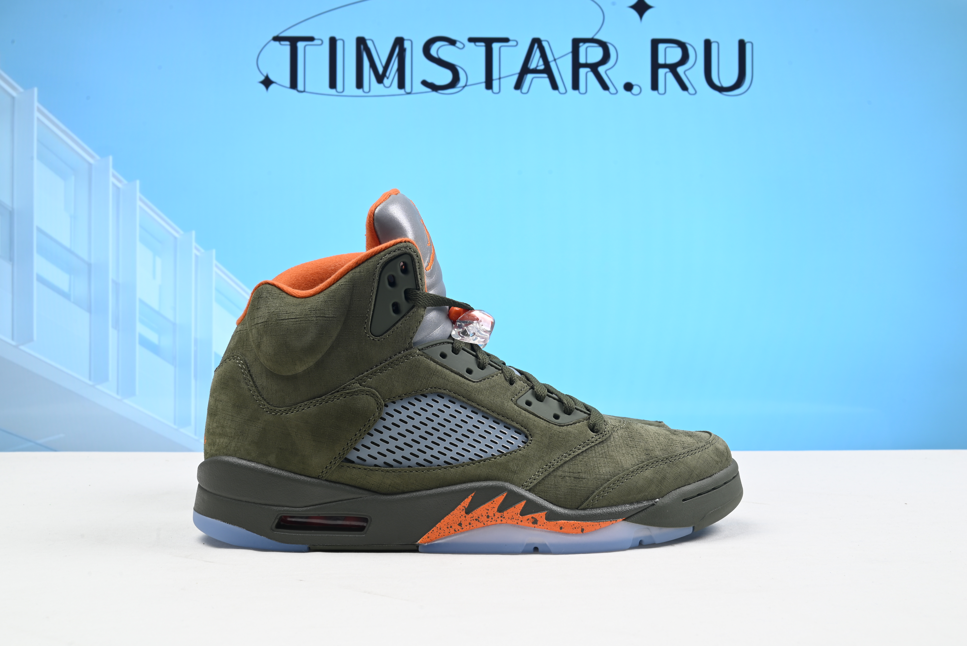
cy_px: 323
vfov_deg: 34.2
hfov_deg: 49.5
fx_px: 1048
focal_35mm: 39
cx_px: 484
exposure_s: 1/2
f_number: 16
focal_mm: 39
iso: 100
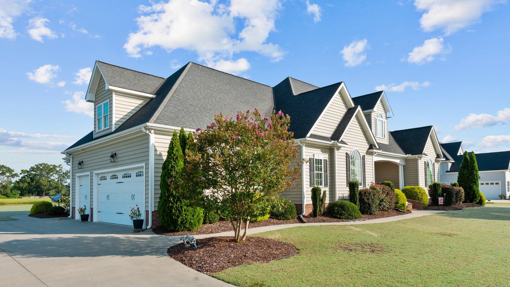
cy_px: 135
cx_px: 260
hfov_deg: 76.3
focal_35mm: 24
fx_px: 325
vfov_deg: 47.7
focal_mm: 22
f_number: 9
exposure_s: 1/320
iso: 400
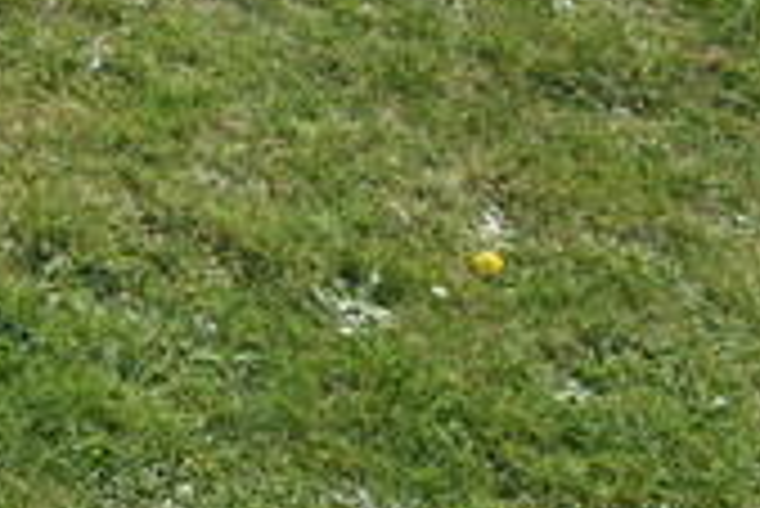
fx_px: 1923
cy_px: -838
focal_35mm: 91
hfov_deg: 18.6
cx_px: -504
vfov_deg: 11.4
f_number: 9
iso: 200
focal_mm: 10
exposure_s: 1/320
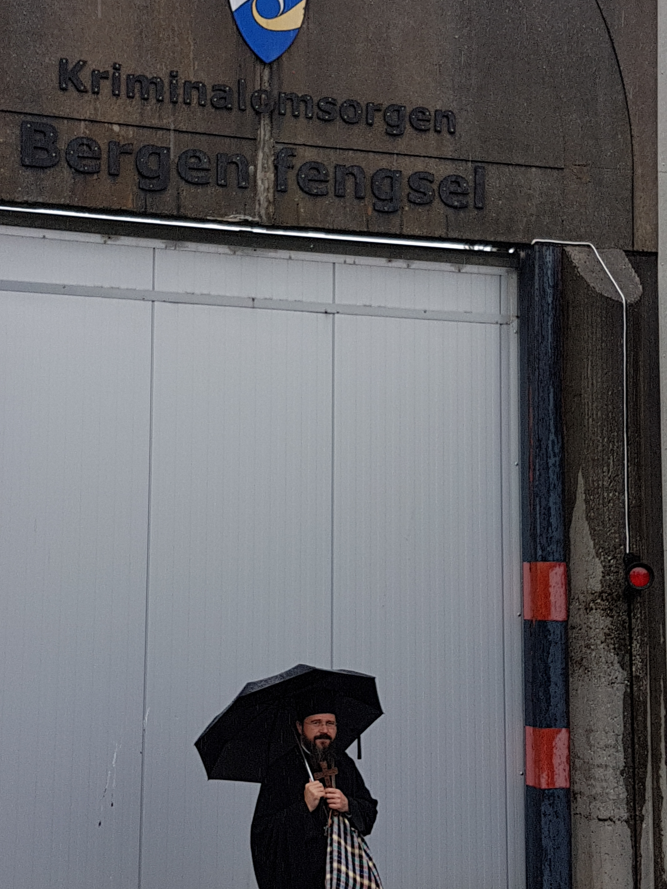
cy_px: 467
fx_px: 745
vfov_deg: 61.6
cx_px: 297
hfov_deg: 48.1
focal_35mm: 29
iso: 40
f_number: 1.7
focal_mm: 4.2
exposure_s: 1/387
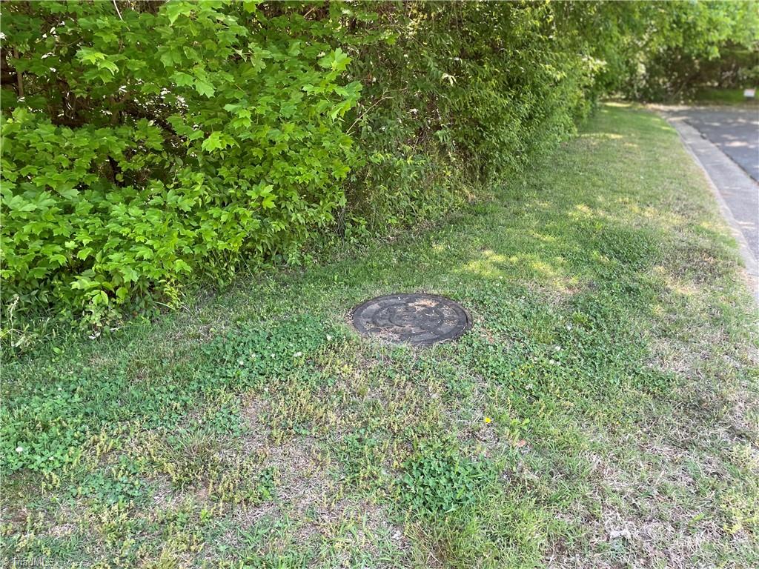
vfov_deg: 53.1
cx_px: 380
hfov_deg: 67.3
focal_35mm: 26
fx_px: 570
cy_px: 284
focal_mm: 4.2
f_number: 1.6
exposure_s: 1/121
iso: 64
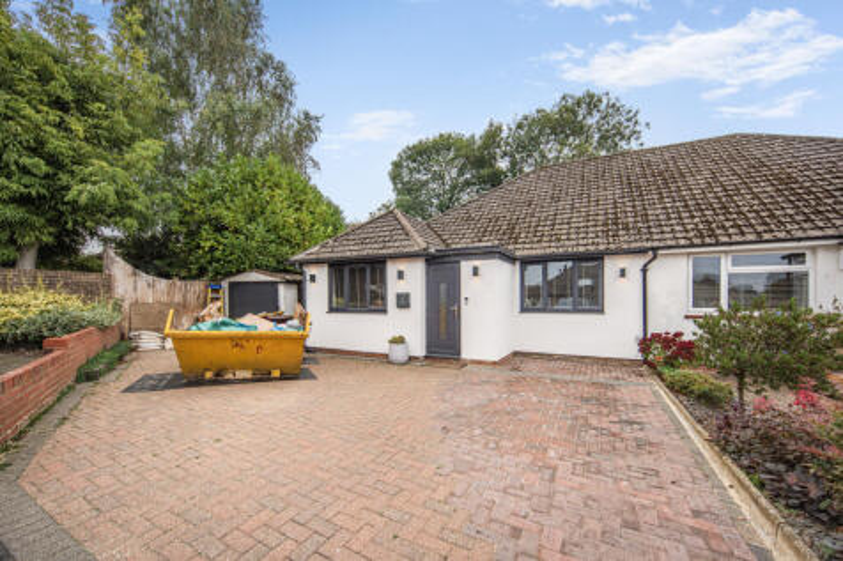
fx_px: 421
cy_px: 280
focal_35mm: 18
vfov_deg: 67.3
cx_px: 422
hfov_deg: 90.0
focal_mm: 18
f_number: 8
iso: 80
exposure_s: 1/100
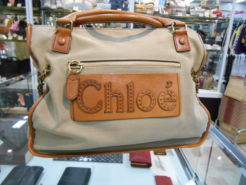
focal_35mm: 26
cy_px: 92
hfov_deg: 67.3
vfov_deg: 53.1
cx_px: 123
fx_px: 185
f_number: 3.4
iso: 800
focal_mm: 4.7
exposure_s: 1/80
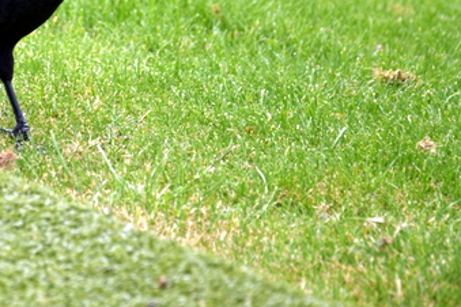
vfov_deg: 3.7
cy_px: -43
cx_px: 23
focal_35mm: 372
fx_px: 4766
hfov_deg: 5.5
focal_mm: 105
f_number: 5.6
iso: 125
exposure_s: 1/100
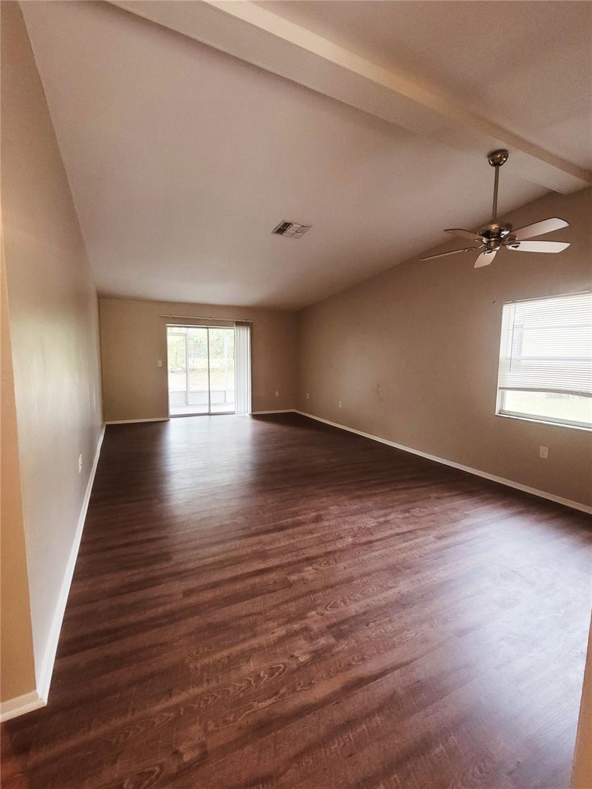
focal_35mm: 13
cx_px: 296
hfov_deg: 89.9
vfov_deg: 106.2
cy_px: 394
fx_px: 296
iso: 640
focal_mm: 2.2
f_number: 2.2
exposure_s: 1/29.1
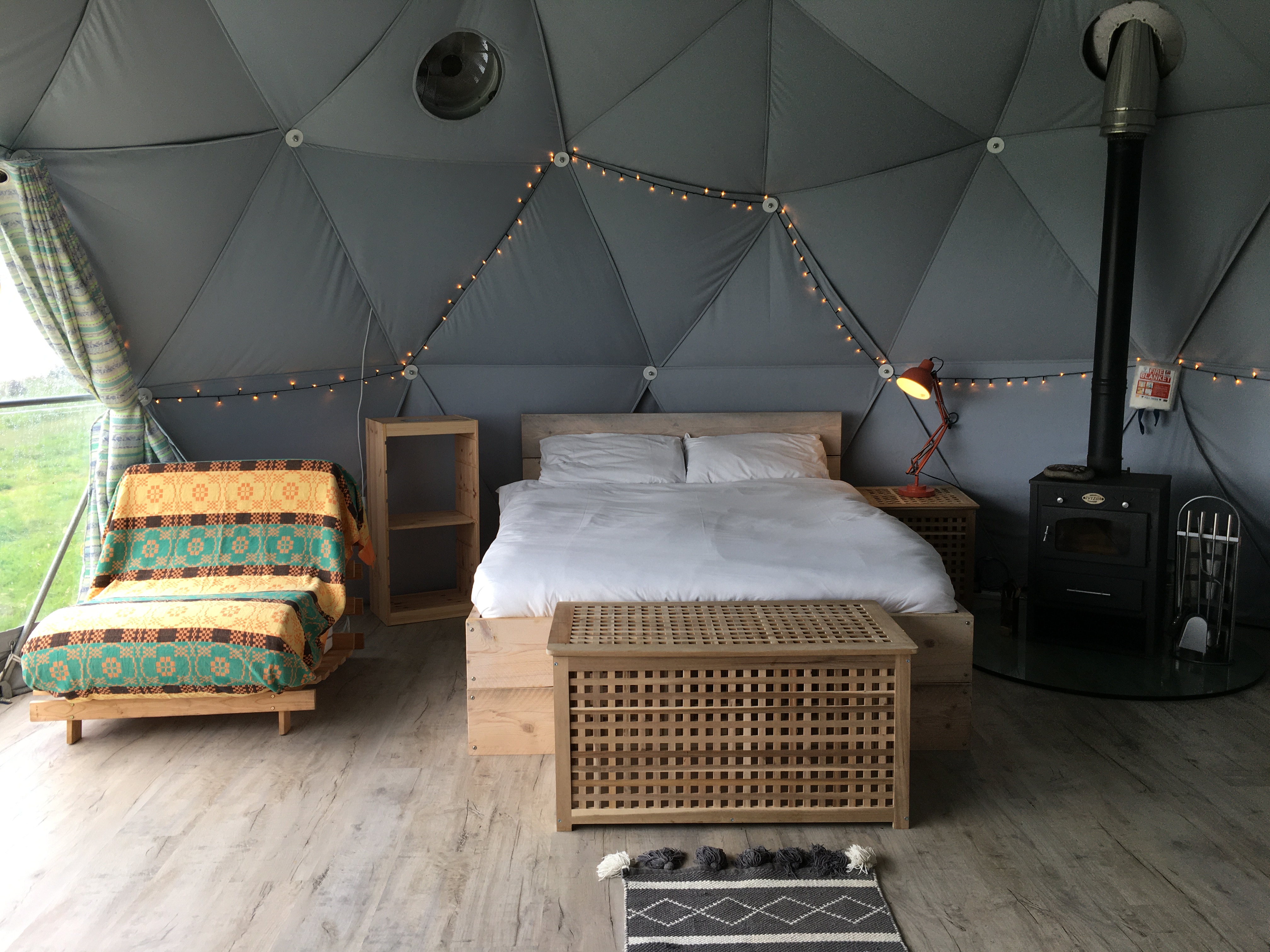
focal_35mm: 29
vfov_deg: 48.2
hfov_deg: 61.7
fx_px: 1064
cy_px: 476
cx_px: 635
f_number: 2.2
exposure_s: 1/100
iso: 25
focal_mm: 4.15
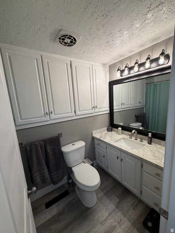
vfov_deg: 102.1
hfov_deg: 85.7
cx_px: 88
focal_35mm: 14
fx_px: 94
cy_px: 116
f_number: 2.2
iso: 125
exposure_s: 1/120
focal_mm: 2.22
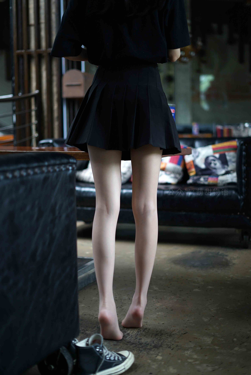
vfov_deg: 39.6
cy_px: 188
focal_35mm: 50
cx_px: 126
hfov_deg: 27.0
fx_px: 522
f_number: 1.8
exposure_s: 1/125
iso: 200
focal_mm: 50
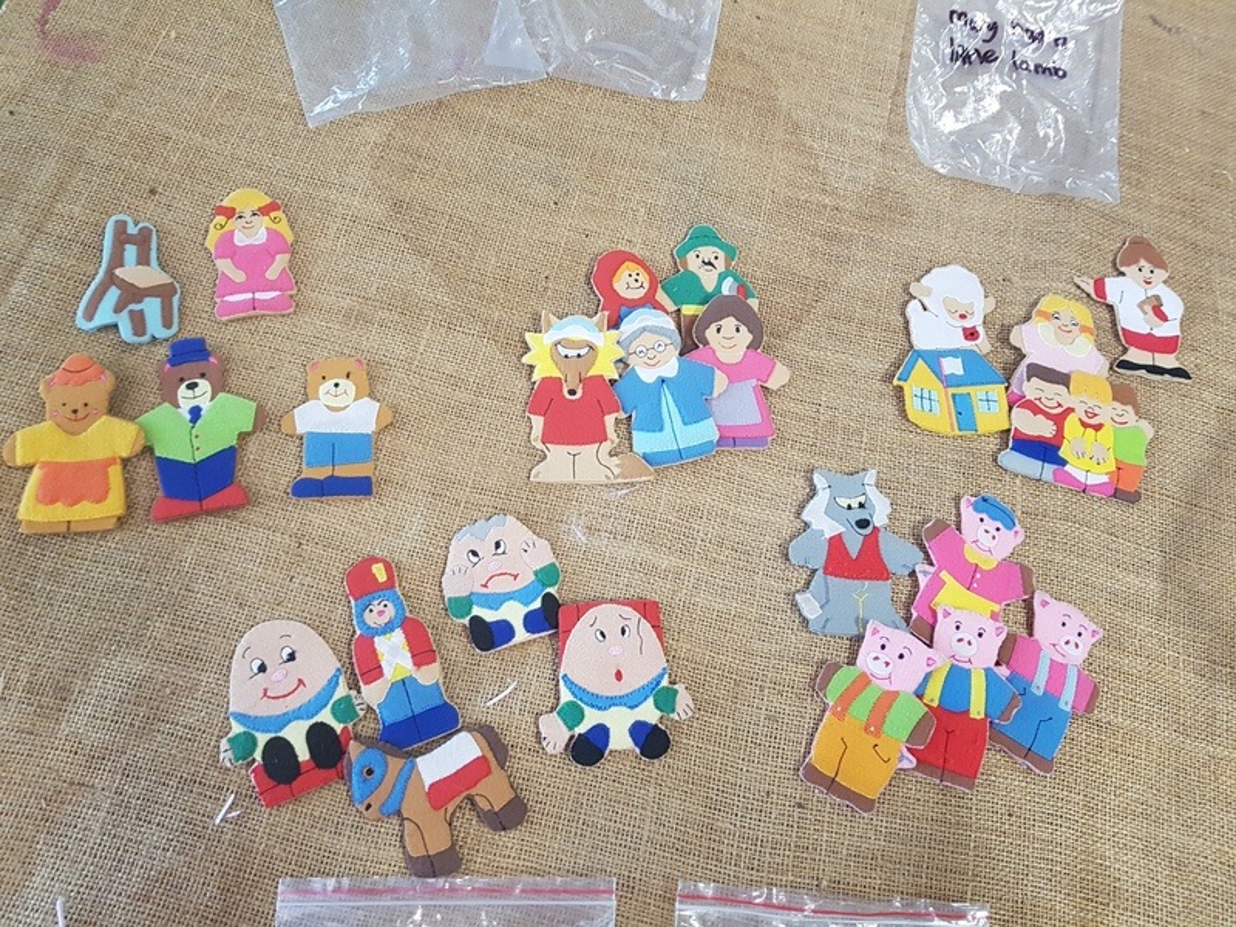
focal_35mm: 26
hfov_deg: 67.3
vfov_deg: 53.1
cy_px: 464
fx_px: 928
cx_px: 618
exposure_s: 1/25
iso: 250
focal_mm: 4.2
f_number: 1.7
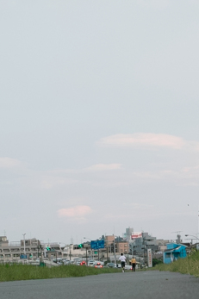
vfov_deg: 16.7
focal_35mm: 121
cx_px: 171
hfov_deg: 11.3
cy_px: 270
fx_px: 1004
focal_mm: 24.2
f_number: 4.5
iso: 400
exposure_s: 1/160
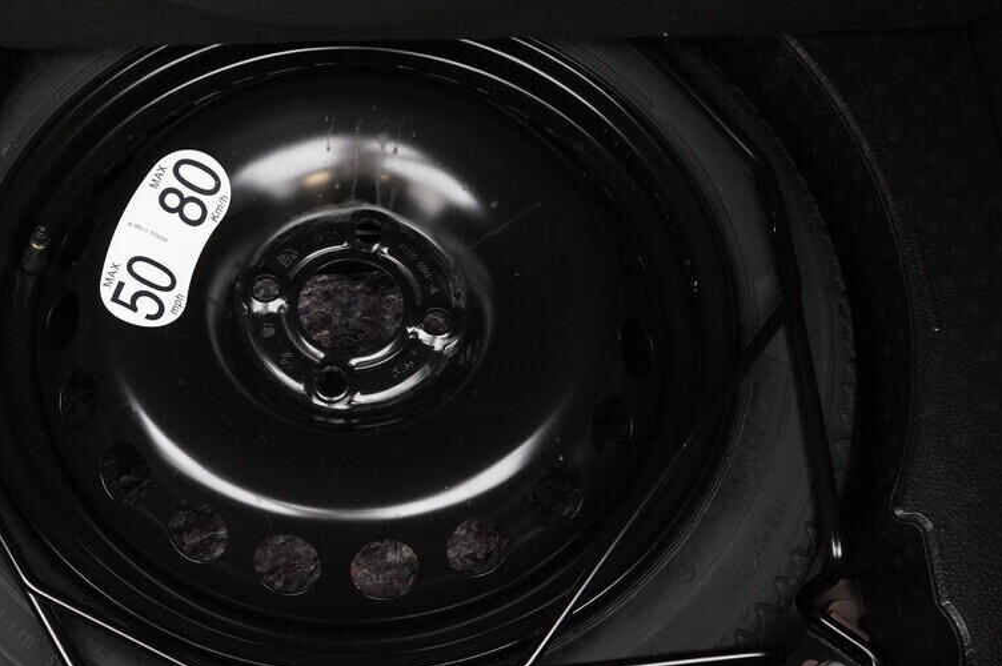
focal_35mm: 49
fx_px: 1363
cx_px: 338
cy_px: 356
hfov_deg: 39.9
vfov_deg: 27.5
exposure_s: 1/160
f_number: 5.6
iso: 3200
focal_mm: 24
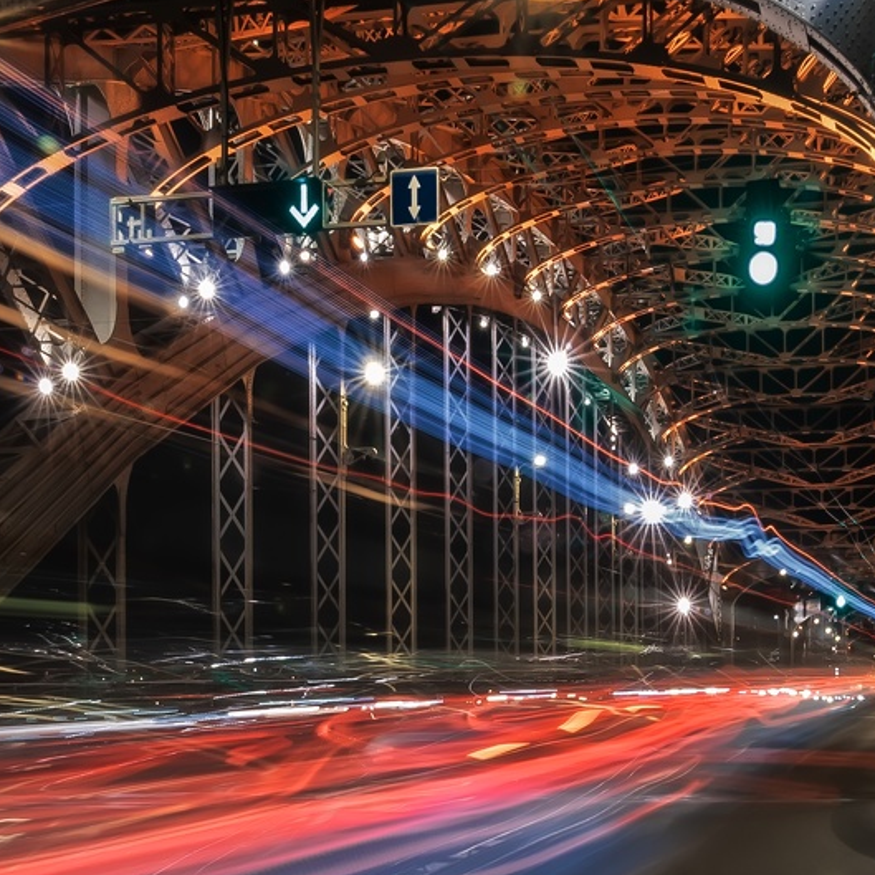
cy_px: 434
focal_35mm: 54
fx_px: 1544
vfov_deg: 31.6
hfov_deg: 31.4
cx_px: 311
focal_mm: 16
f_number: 13
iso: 125
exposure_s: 25
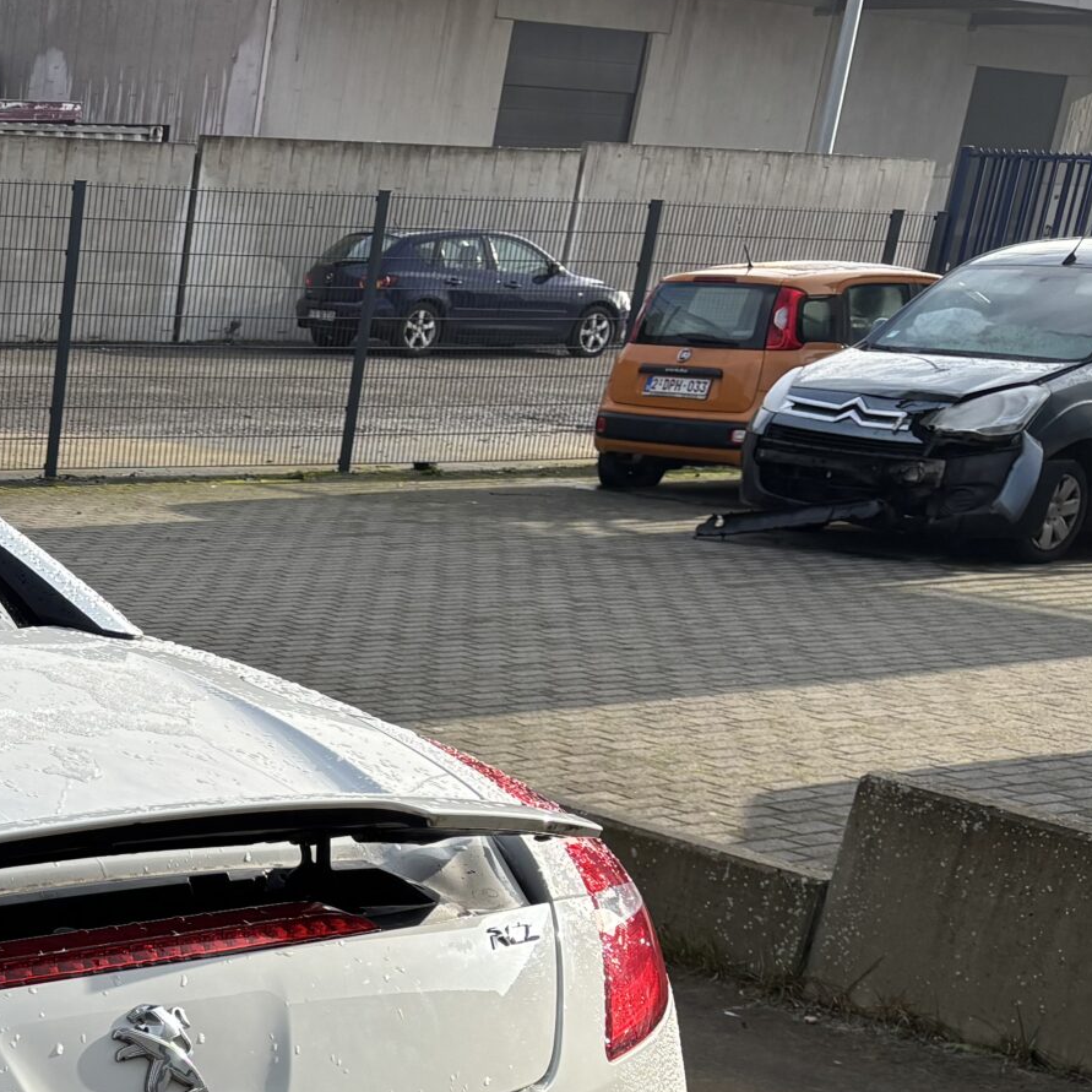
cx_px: -325
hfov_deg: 23.2
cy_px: 1123
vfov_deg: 24.7
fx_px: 2356
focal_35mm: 66
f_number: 1.6
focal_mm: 5.96
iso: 50
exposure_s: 1/2242
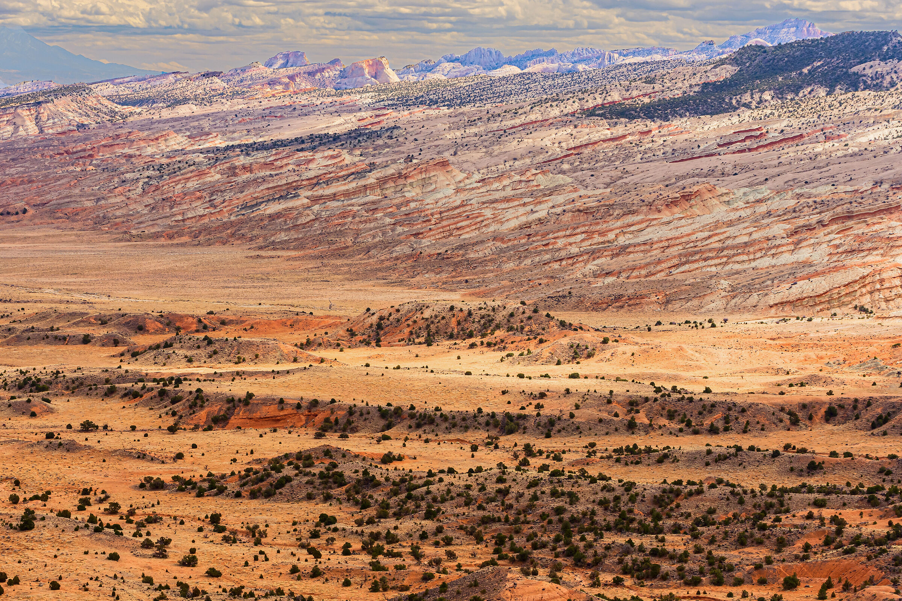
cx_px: 451
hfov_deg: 18.2
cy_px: 300
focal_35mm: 112
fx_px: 2819
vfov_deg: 12.2
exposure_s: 1/200
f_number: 8
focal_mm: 75
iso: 250
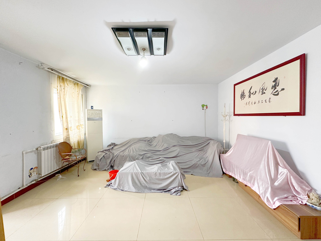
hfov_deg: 102.1
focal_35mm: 14
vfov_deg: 85.7
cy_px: 120
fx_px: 130
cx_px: 160
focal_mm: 2.22
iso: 250
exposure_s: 1/50
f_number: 2.2
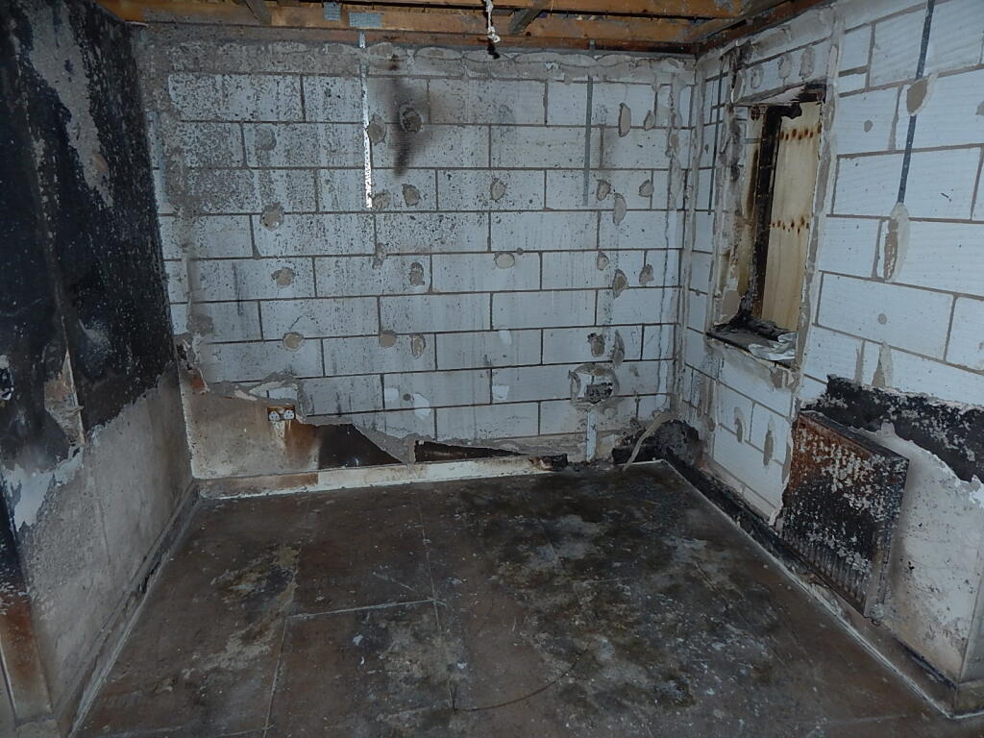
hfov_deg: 76.4
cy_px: 369
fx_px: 625
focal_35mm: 22
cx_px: 492
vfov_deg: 61.1
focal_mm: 4
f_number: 3
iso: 125
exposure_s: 1/30
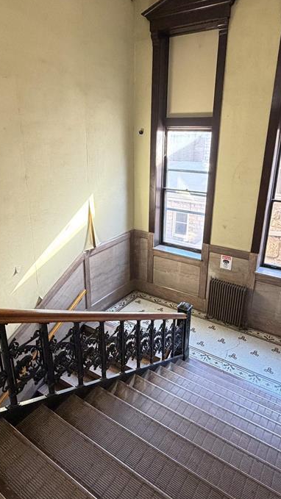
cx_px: 142
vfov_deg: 78.6
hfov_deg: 49.5
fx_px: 305
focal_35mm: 23
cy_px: 237
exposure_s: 1/60
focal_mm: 2.22
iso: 400
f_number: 2.2
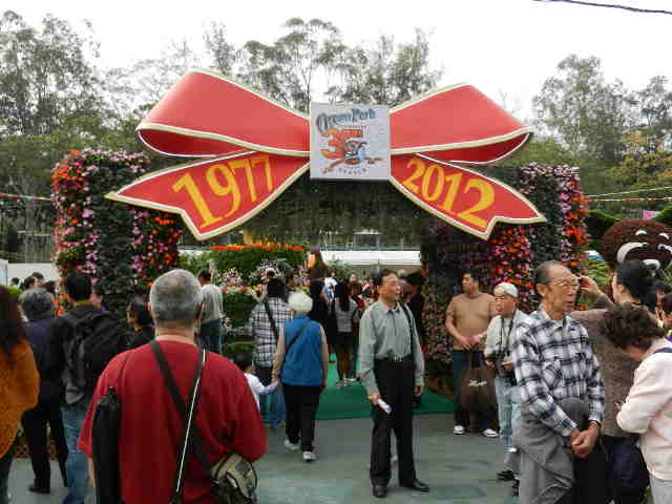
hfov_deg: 55.4
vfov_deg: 42.9
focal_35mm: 33
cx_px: 336
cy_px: 252
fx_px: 641
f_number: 3.8
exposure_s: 1/500
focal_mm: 5.9
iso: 160
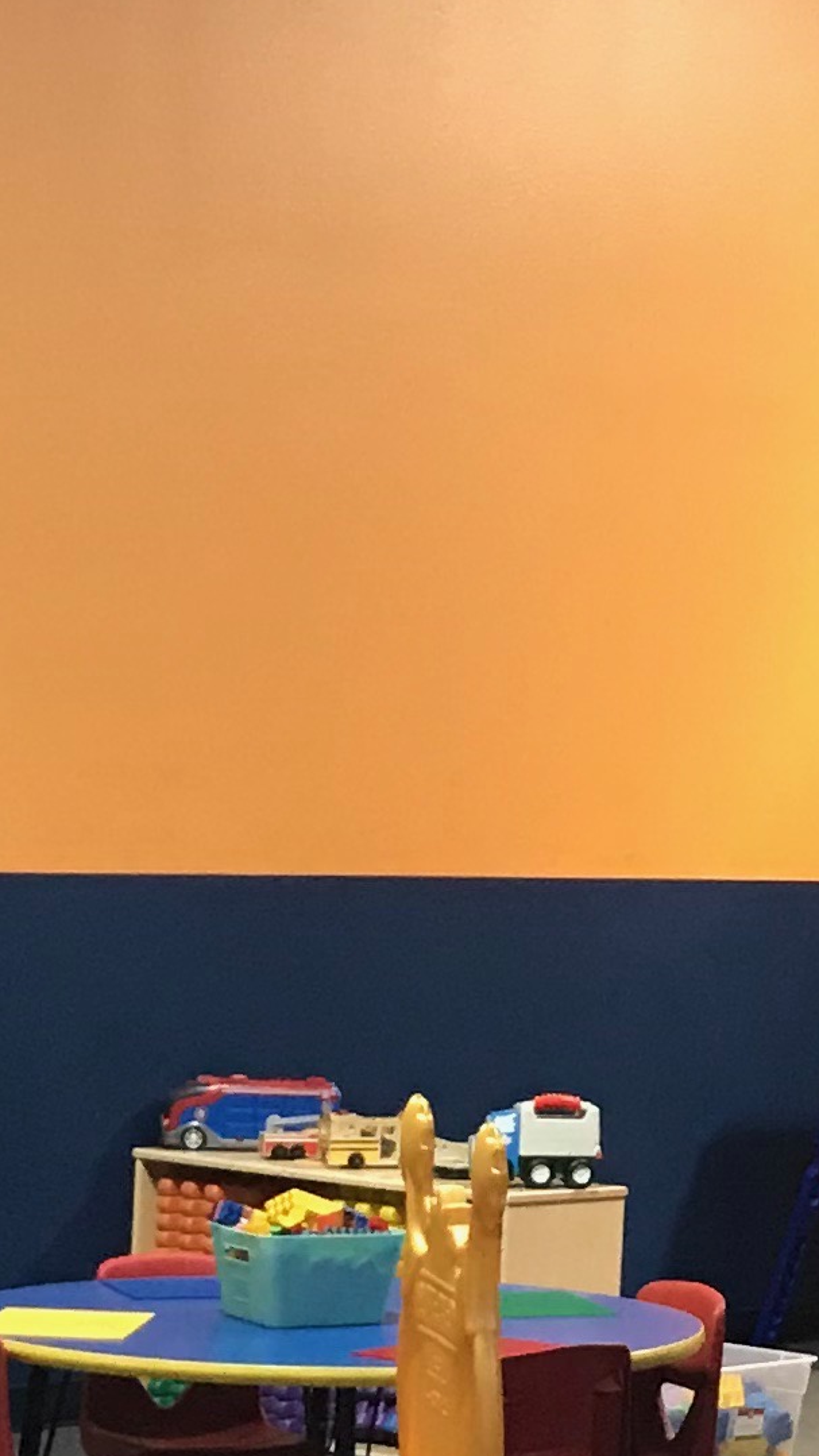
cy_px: 860
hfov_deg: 10.4
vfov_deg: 18.8
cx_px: 1112
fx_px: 4401
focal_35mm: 114
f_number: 1.8
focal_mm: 3.99
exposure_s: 1/13
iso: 100
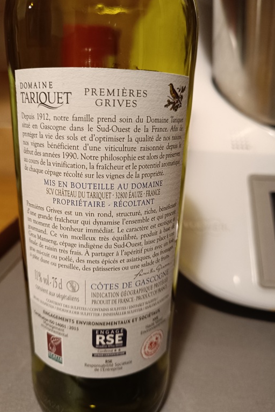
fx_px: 298
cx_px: 115
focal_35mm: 26
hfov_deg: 49.4
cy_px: 204
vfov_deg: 69.4
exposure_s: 1/25
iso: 910
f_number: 1.88
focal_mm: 5.59
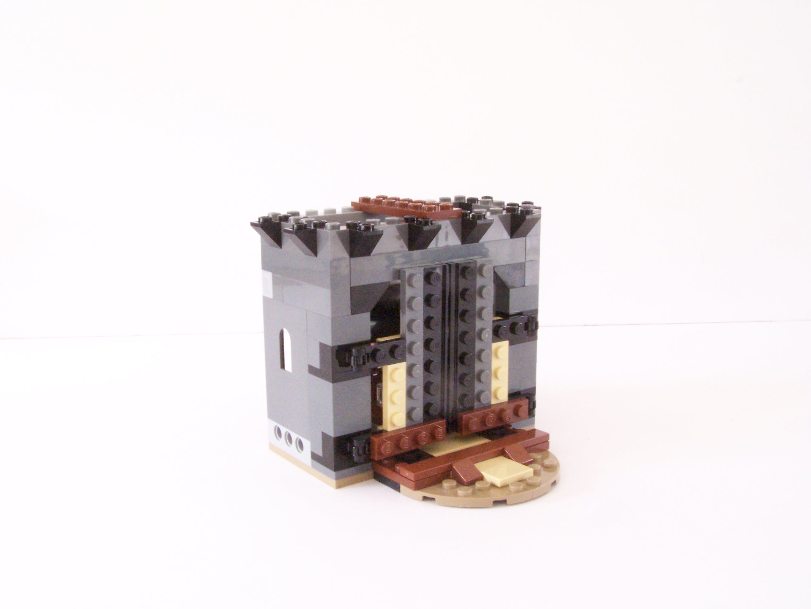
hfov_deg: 49.0
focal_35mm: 38
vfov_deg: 37.7
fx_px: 890
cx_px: 406
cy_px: 304
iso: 400
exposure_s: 1/8
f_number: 8
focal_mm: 6.3
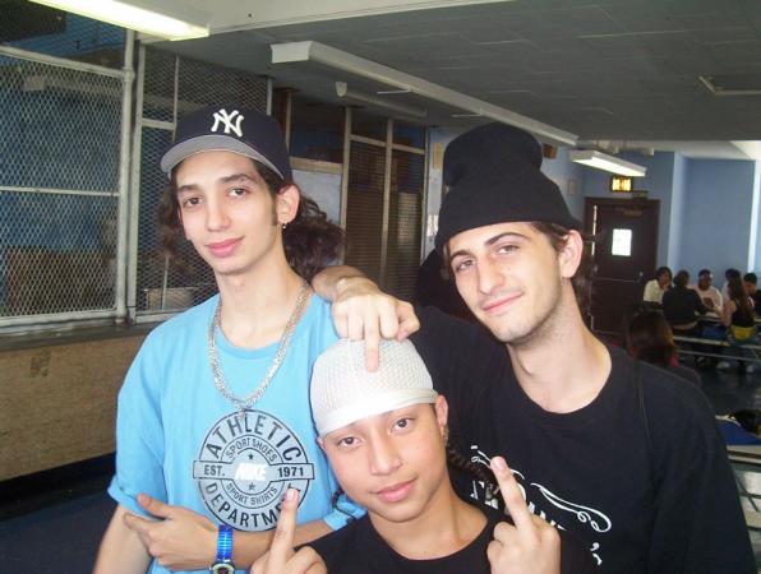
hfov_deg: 43.8
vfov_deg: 33.7
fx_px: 948
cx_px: 380
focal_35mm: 43
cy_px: 287
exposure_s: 1/75.8
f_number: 2.73
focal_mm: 5.77
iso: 140
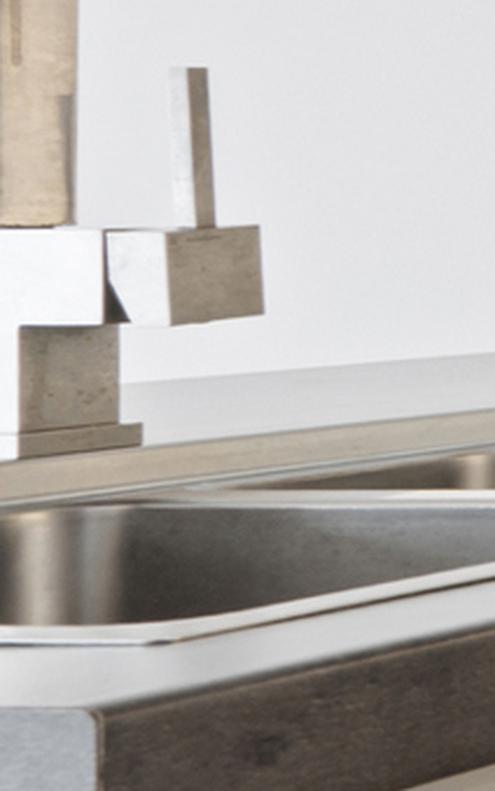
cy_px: 261
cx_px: 2505
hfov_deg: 6.3
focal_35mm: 104
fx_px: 2244
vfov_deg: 19.9
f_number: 11
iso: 200
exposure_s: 1/1.67
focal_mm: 16
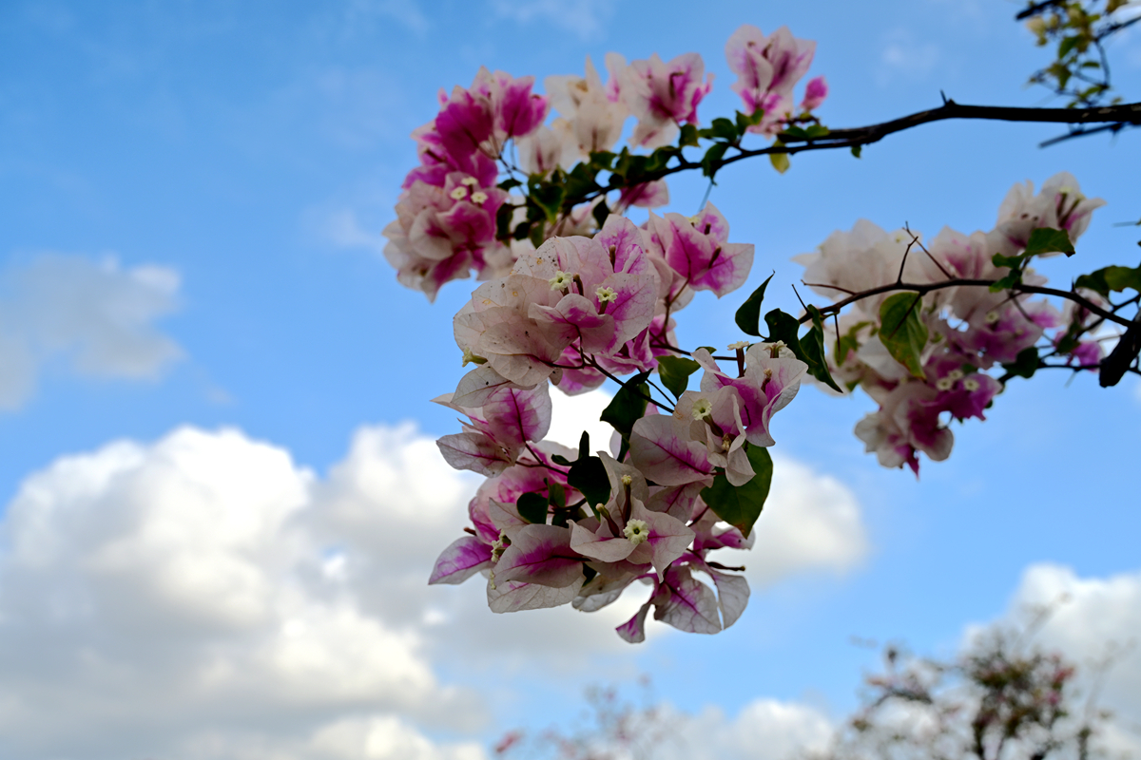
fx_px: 1062
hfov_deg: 56.5
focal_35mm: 34
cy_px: 380
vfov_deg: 39.4
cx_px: 570
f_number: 8
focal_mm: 33.5
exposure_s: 1/160
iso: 110
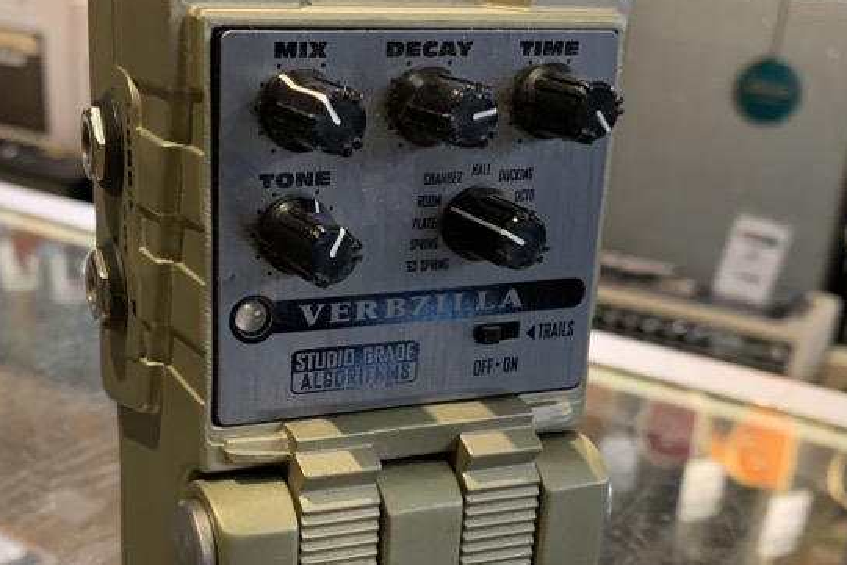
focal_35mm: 50
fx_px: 1177
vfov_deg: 26.8
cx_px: 318
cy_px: 401
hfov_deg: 39.3
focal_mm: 4.25
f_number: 1.8
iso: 320
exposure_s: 1/60
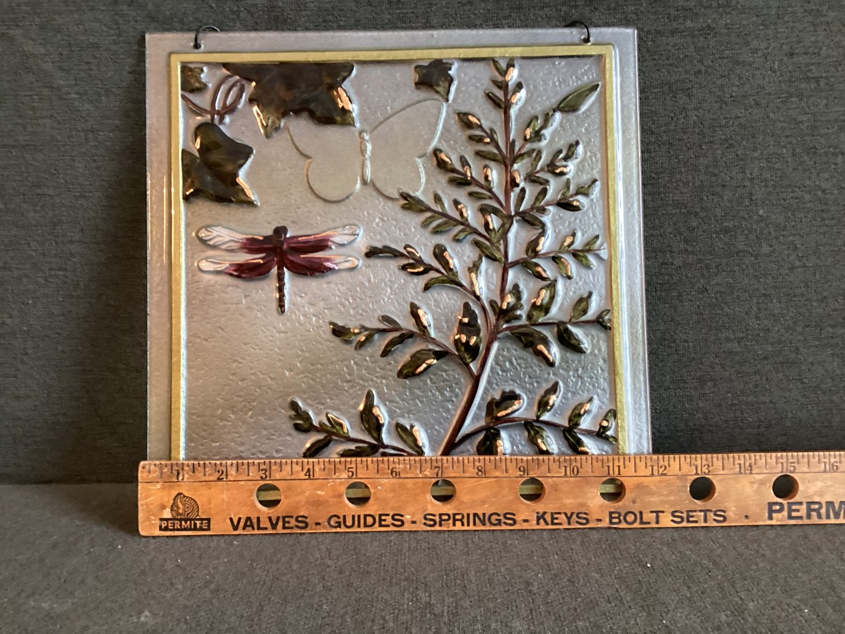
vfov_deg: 45.4
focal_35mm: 31
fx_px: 757
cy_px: 317
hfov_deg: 58.3
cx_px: 422
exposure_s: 1/50
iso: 400
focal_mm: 3.3
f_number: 2.4
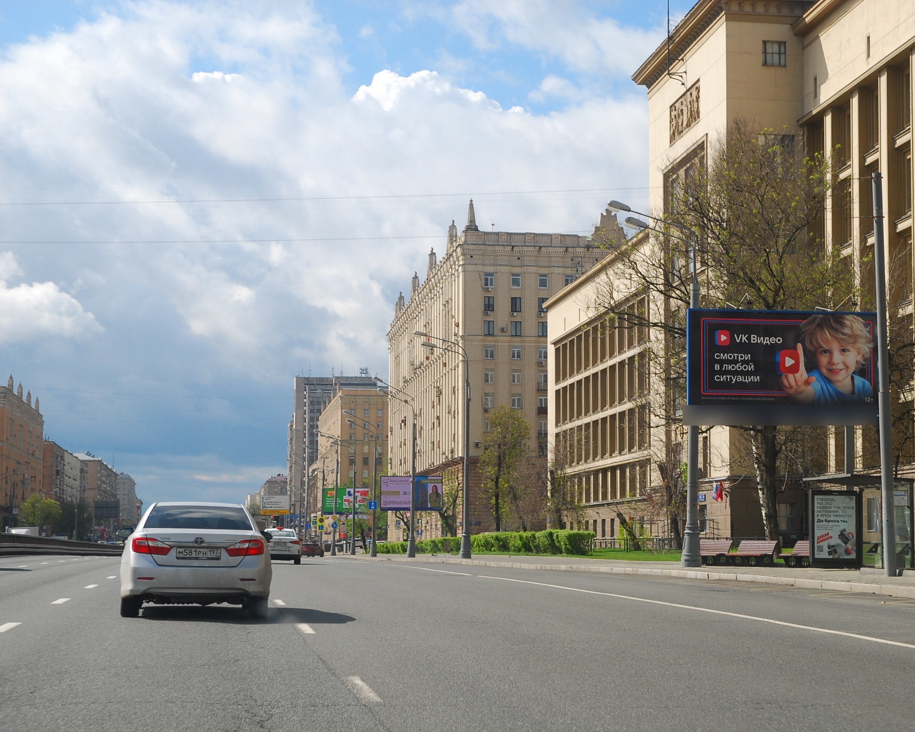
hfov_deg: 27.9
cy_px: 367
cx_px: 538
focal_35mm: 68
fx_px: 1842
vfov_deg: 22.5
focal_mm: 40
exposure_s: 1/320
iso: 160
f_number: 9
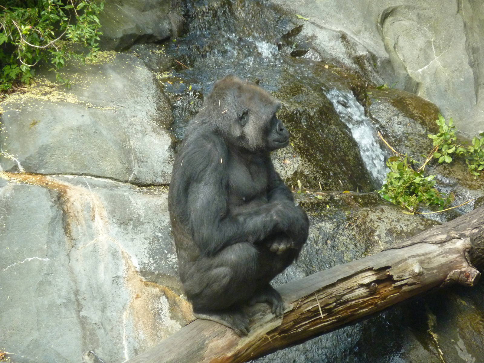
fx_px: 2936
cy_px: 182
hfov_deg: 9.4
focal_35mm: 210
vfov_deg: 7.1
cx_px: 242
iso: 400
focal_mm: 34.4
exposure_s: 1/200
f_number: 4.6
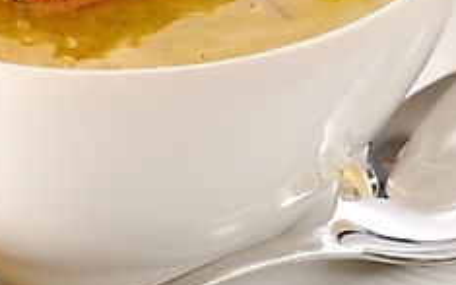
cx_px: 103
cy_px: -29
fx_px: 1939
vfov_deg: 8.3
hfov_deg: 13.4
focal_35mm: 156
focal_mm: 60
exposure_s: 1/160
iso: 100
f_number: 16
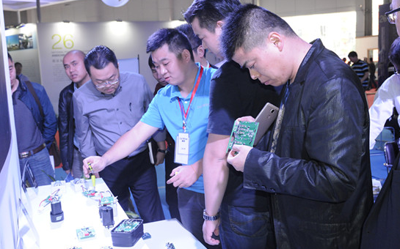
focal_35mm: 37
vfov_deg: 34.4
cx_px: 201
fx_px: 403
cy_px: 126
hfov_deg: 52.8
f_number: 5.6
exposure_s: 1/200
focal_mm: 24
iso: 1600
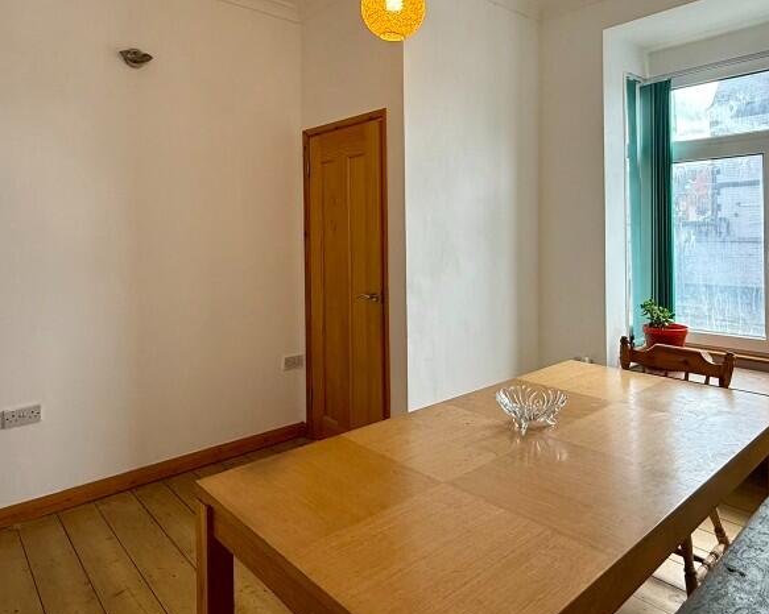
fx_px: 546
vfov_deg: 58.0
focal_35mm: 24
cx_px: 412
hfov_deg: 70.2
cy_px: 231
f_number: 2.2
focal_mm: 2.22
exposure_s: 1/128
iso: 64
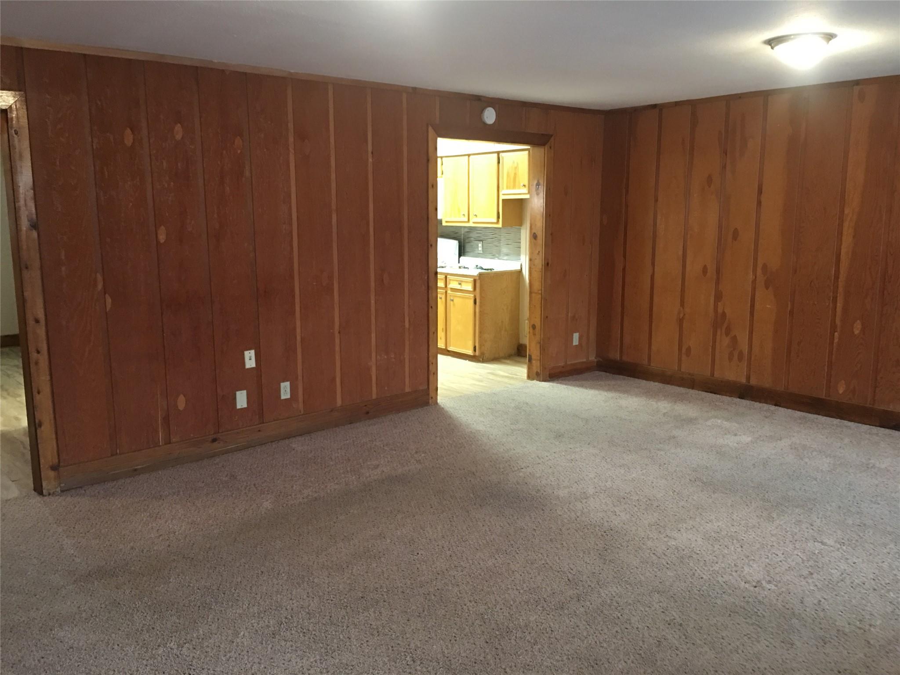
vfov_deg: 48.2
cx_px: 450
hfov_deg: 61.7
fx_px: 754
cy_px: 338
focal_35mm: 29
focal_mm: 4.15
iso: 100
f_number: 2.2
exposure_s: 1/10
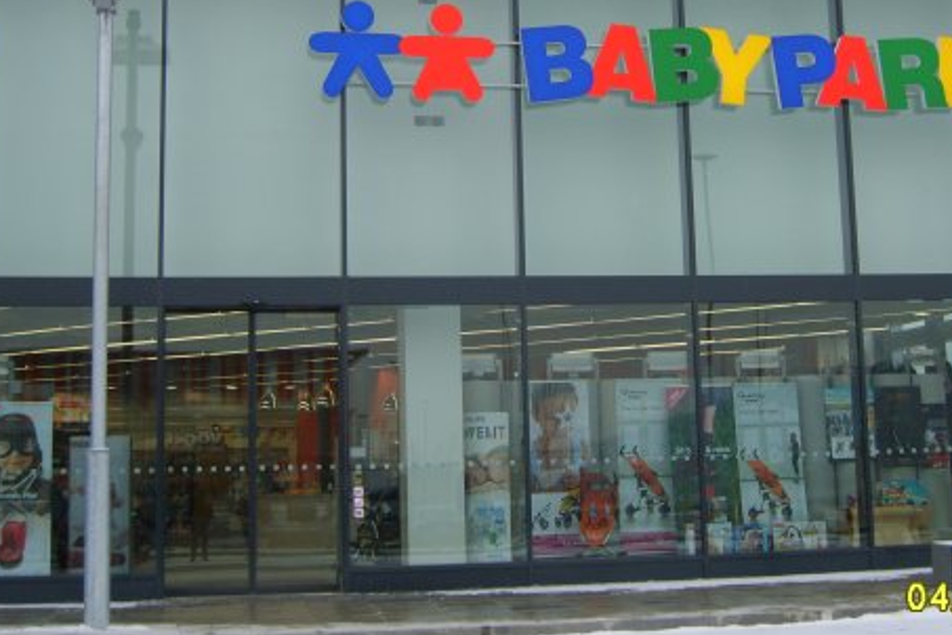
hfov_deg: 32.4
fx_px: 1639
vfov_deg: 21.7
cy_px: 171
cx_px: 519
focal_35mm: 62
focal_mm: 9.2
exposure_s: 1/180
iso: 50
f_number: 3.1
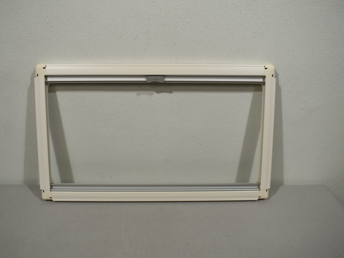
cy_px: 132
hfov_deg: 59.9
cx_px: 158
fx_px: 298
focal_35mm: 30
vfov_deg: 46.8
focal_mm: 18
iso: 250
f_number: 5.6
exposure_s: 1/125
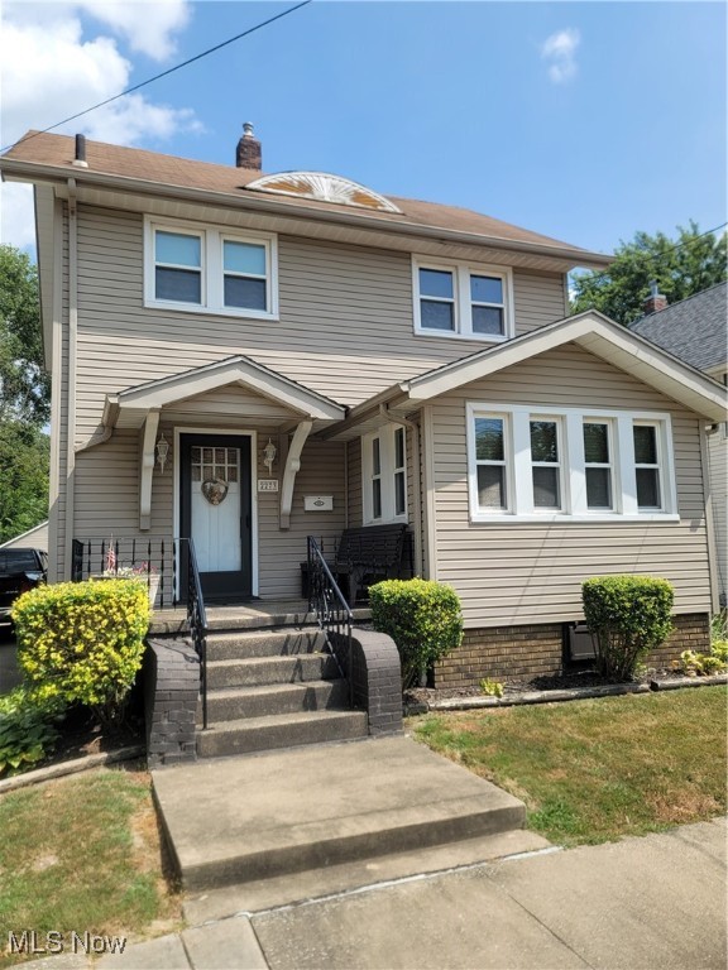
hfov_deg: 54.9
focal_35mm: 25
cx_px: 364
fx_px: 701
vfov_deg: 69.4
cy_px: 485
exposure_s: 1/799
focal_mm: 7
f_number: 1.8
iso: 20
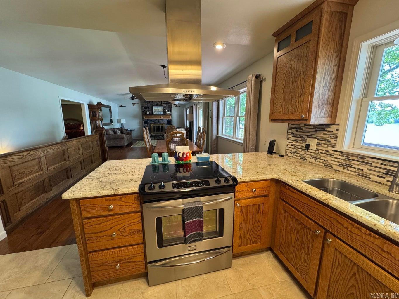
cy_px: 150
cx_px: 200
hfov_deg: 102.1
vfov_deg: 85.7
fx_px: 161
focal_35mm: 14
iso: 250
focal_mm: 2.22
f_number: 2.2
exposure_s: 1/60
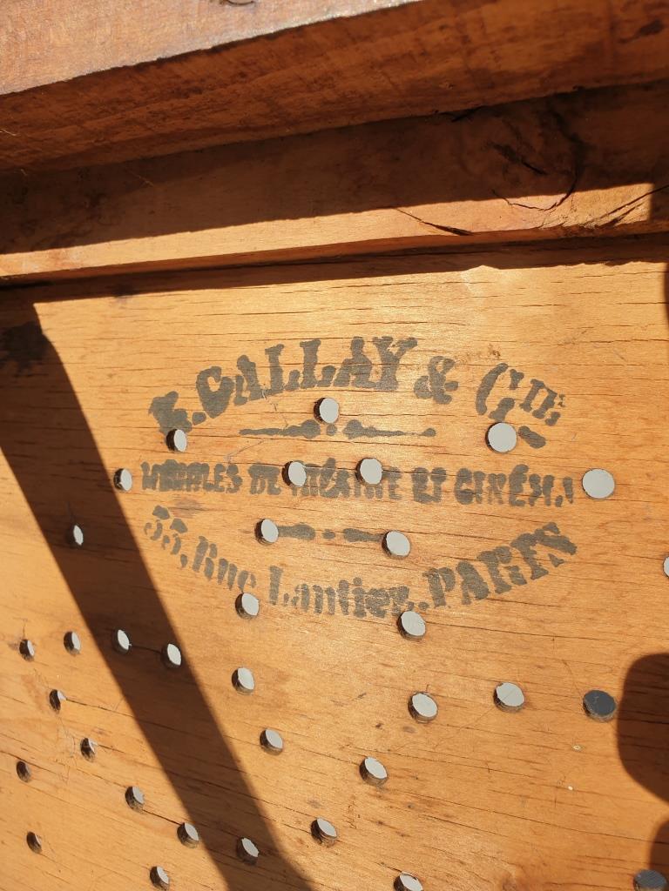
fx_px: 670
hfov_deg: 53.1
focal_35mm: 26
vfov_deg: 67.3
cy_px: 446
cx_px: 334
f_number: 2.4
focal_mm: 4.3
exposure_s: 1/1294
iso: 50
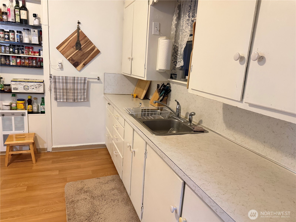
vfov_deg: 56.8
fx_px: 205
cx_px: 148
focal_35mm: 24
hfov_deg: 71.6
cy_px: 111
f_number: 1.78
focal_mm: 6.76
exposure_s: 1/60
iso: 640
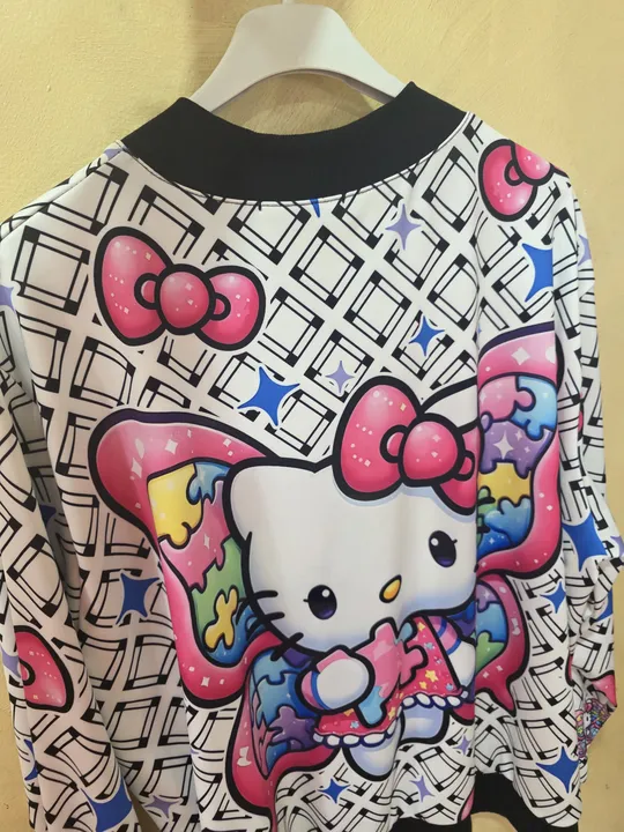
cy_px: 416
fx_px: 553
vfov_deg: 73.9
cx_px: 312
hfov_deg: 58.9
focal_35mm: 23
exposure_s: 1/100
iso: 500
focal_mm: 6.3
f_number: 1.7
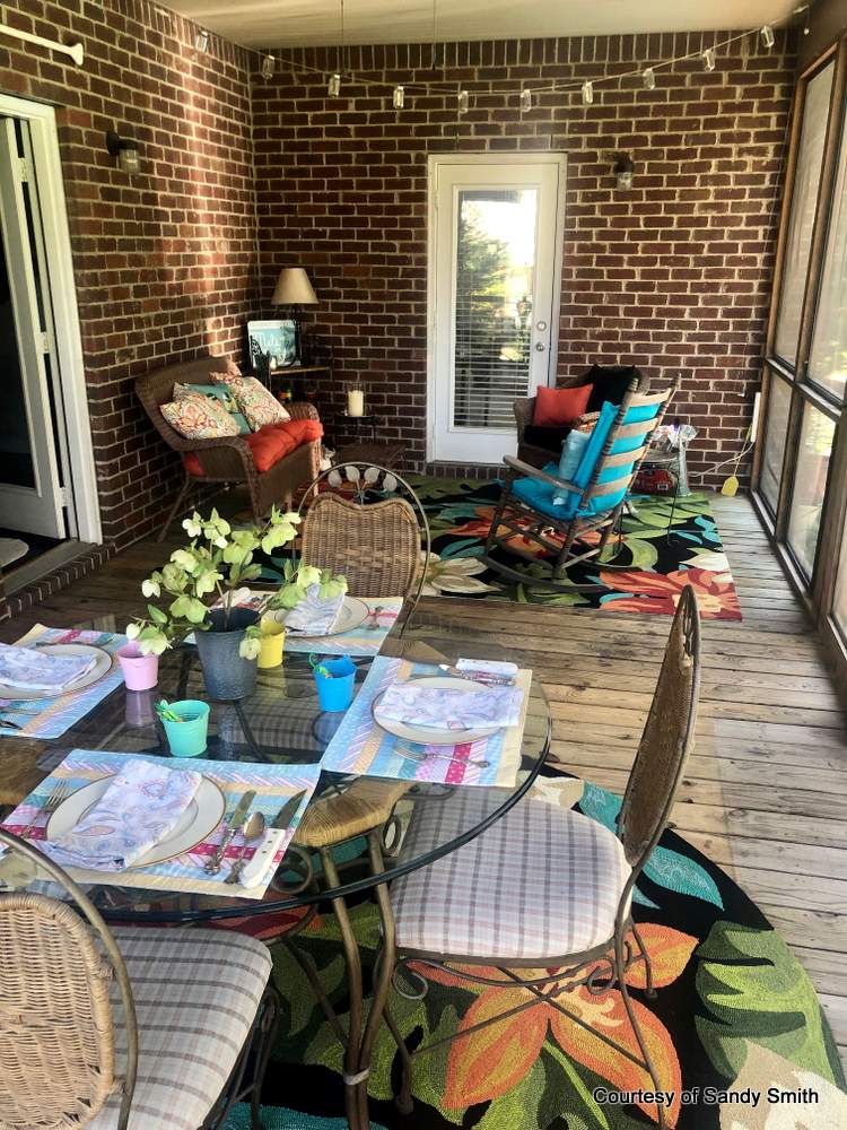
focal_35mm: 28
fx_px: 913
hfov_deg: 49.7
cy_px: 565
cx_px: 424
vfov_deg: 63.4
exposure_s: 1/30
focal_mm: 3.99
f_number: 1.8
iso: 20
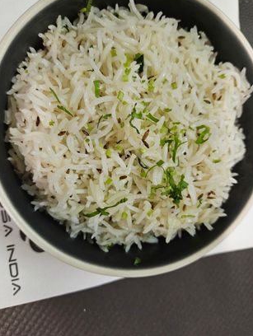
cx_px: 130
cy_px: 164
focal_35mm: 24
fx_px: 233
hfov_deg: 56.9
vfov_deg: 71.5
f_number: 1.8
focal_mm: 5.4
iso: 500
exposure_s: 1/50
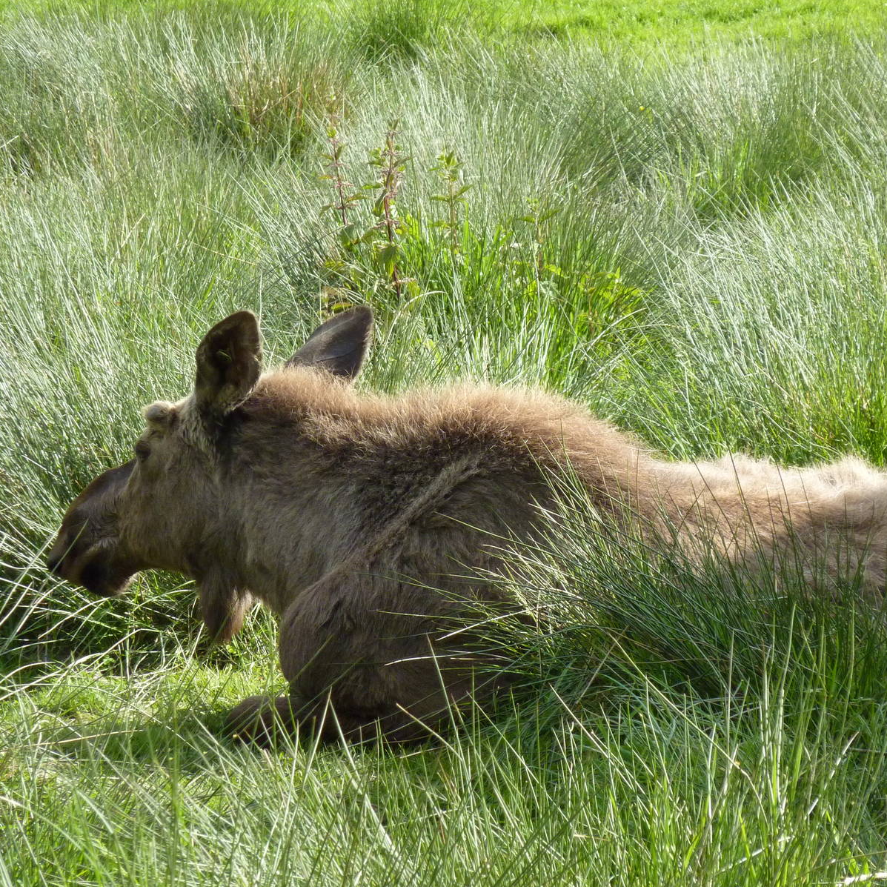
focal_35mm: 215
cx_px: 504
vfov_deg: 8.1
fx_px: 6233
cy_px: 444
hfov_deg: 8.1
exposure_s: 1/500
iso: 250
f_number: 4.5
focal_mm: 29.9
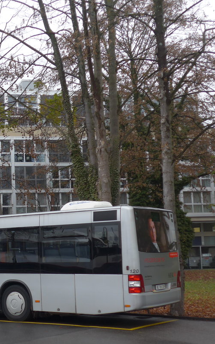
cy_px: 190
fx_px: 581
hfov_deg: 19.9
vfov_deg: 32.9
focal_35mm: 62
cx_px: -31
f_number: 2.8
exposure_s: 1/125
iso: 80
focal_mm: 8
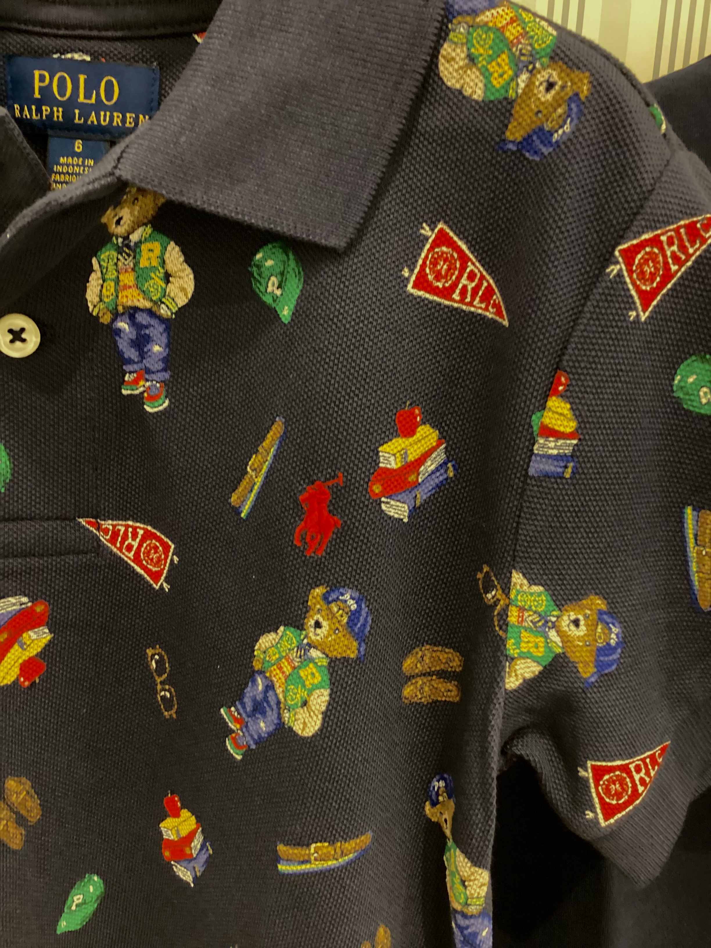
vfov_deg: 58.4
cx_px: 356
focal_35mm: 31
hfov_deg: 45.4
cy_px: 474
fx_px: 849
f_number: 2.4
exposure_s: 1/25
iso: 500
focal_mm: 3.3
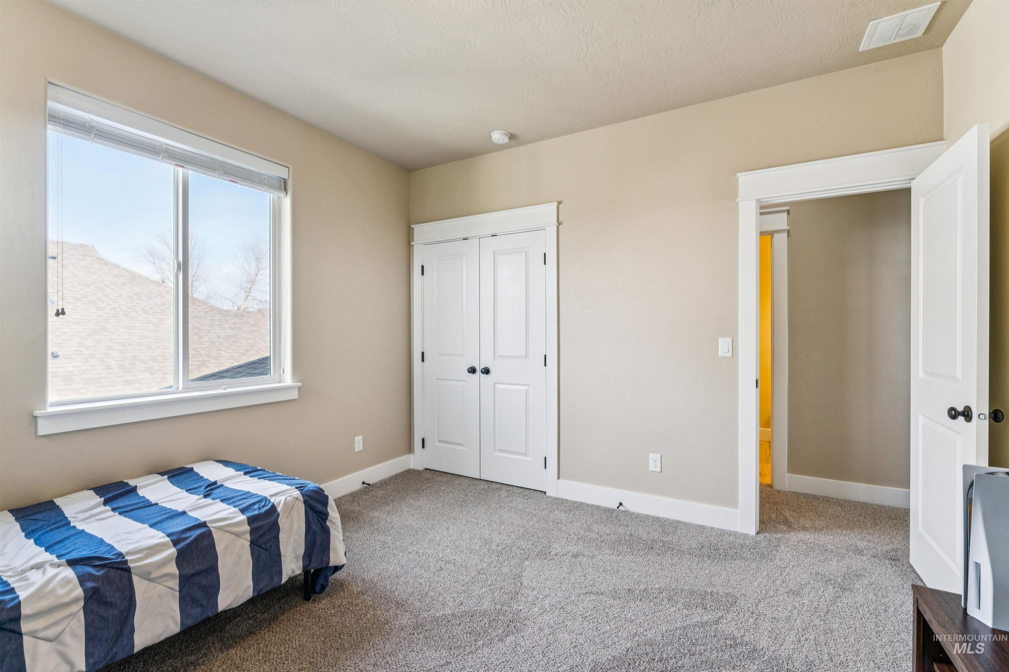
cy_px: 336
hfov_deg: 97.8
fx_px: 440
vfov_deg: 74.8
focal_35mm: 16
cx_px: 504
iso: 400
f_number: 13
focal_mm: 15.7
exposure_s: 1/13
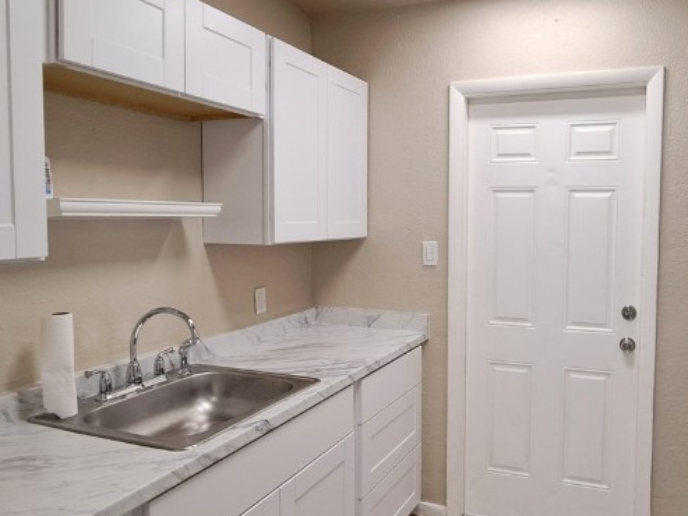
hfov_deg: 64.2
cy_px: 257
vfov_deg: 51.4
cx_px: 438
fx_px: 537
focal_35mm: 27
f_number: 2.2
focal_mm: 1.74
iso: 80
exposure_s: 1/40
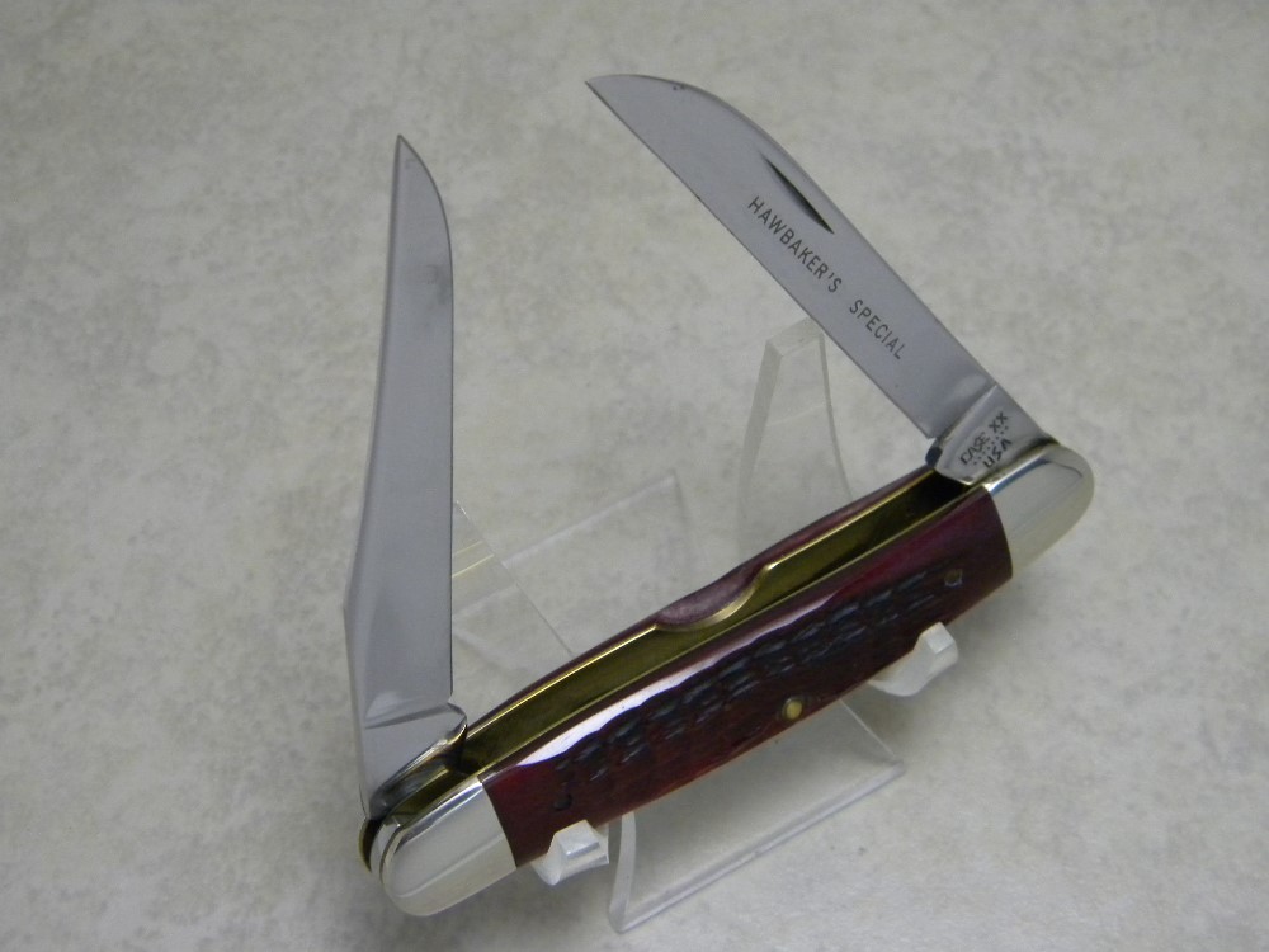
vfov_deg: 26.1
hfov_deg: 34.3
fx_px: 2053
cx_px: 634
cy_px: 476
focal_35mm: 56
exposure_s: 1/37.7
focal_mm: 10.1
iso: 400
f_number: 4.1
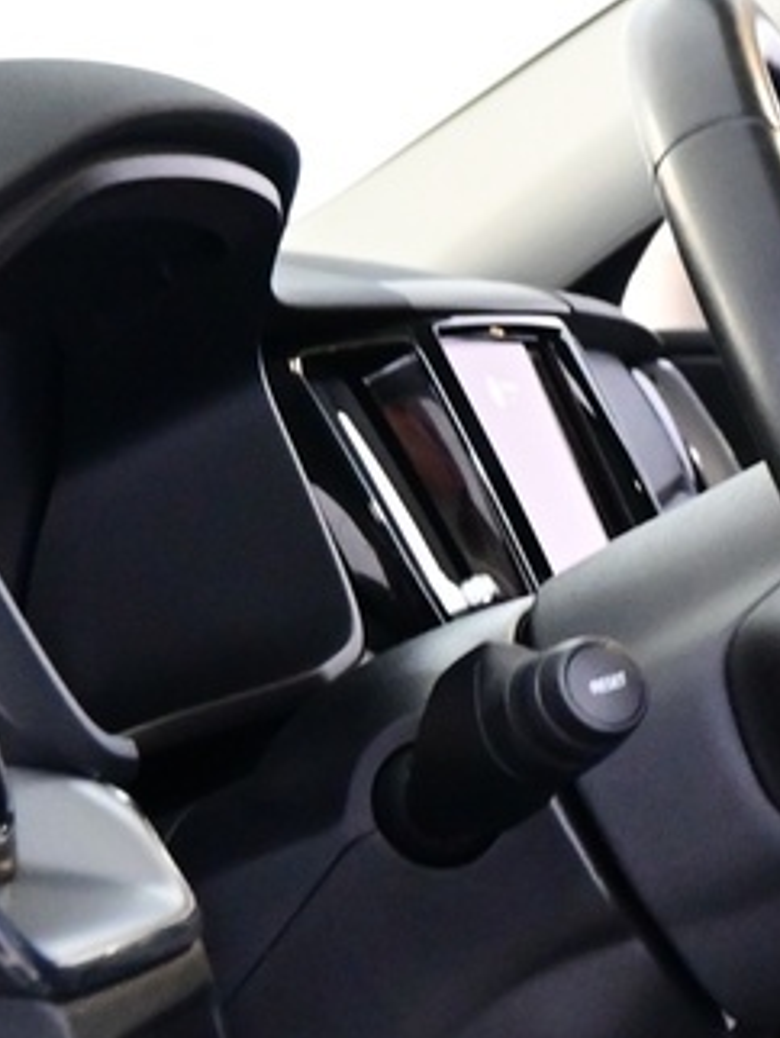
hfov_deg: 11.3
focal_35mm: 116
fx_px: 3480
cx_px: 1670
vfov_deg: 16.5
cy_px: 1106
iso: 2200
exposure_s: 1/25
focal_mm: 16
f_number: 3.5
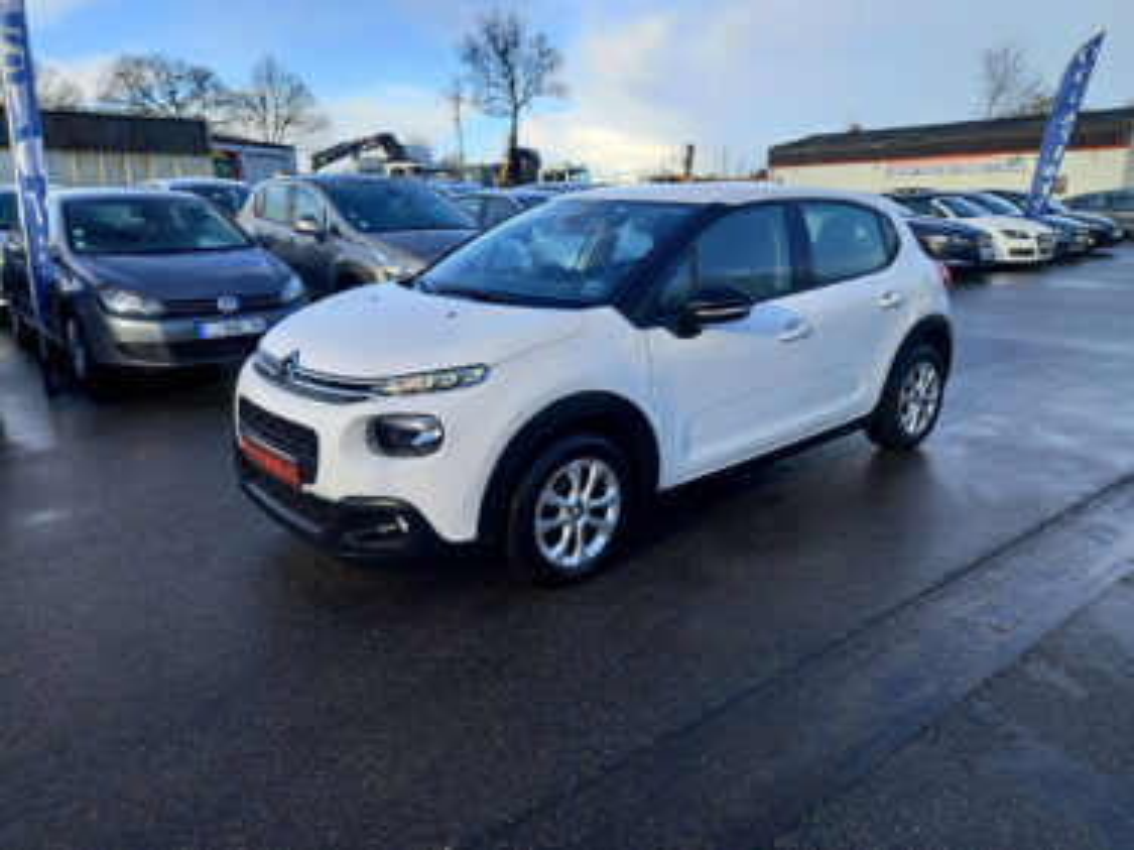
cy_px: 425
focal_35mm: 25
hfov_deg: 69.4
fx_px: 819
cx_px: 567
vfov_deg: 54.9
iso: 25
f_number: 2
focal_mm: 4.6
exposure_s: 1/248
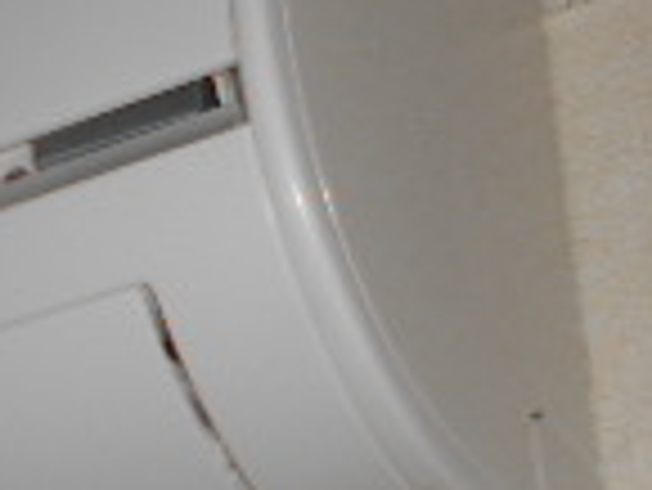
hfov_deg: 15.4
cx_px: -418
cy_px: 427
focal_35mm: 115
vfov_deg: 12.8
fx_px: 2168
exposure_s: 1/25
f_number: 3.2
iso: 80
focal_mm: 4.6
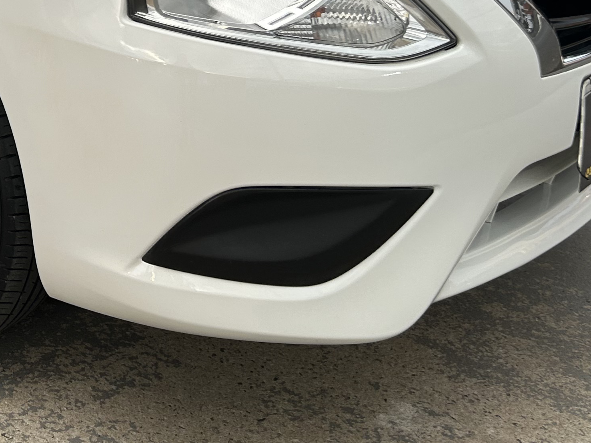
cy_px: -44
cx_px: -49
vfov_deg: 19.8
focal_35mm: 71
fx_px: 1212
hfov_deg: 25.5
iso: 32
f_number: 1.5
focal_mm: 5.7
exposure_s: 1/121
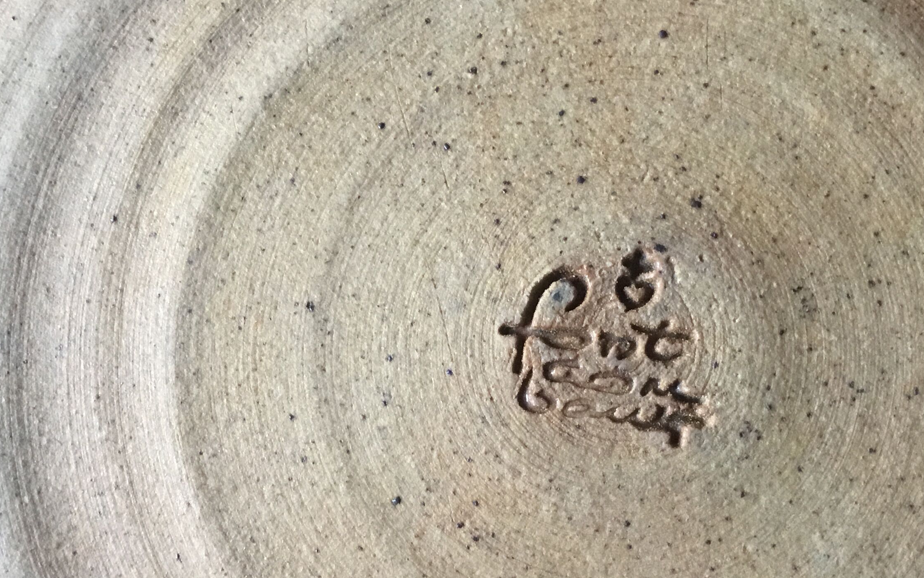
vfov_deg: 26.9
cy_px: 274
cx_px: 539
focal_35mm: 48
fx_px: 1209
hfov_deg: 41.7
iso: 160
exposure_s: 1/33
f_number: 2.4
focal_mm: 3.3
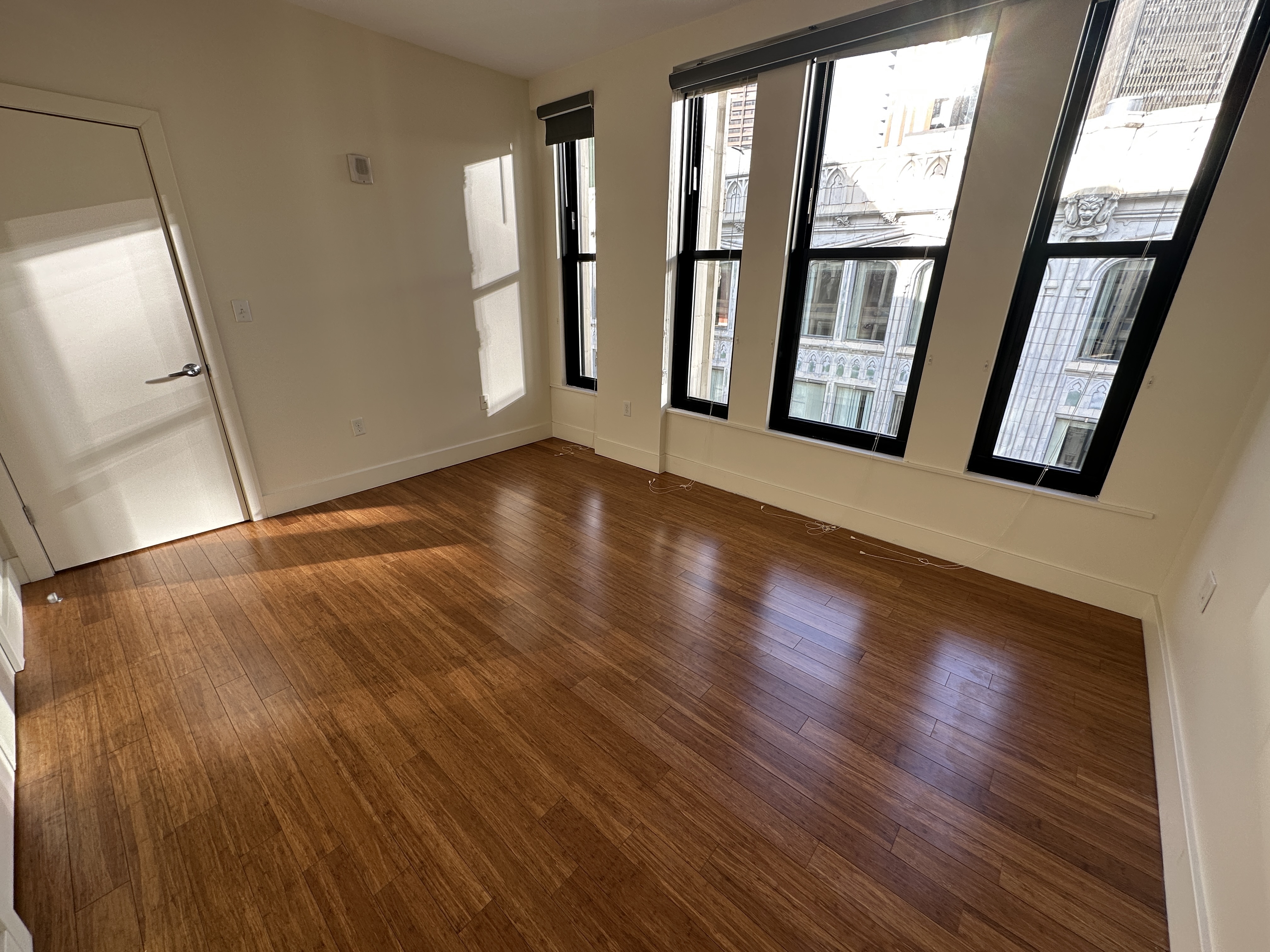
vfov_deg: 85.7
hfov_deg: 102.1
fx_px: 514
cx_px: 635
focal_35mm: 14
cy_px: 476
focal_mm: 2.22
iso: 40
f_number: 2.2
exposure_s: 1/112
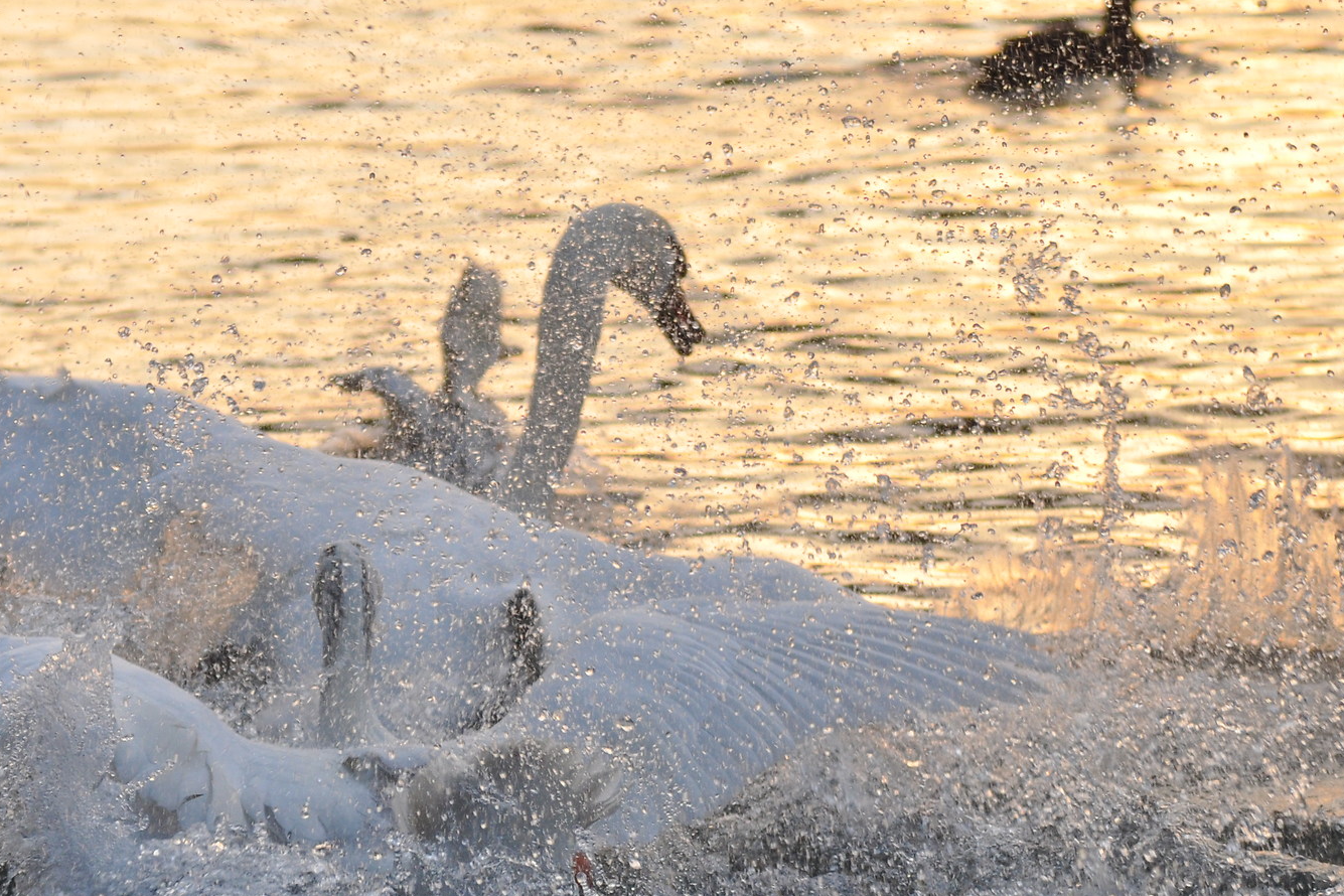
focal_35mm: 404
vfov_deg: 3.4
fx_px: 15081
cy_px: 616
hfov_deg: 5.1
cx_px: 239
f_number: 5
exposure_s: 1/500
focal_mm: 150
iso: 640
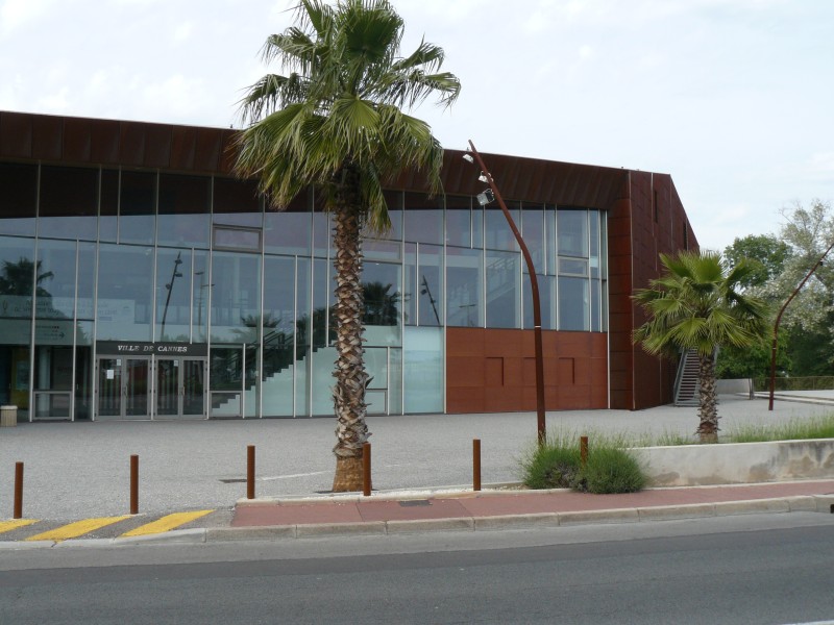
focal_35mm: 36
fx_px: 867
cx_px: 417
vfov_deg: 39.7
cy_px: 312
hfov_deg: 51.4
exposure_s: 1/250
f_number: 5.6
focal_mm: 6
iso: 100
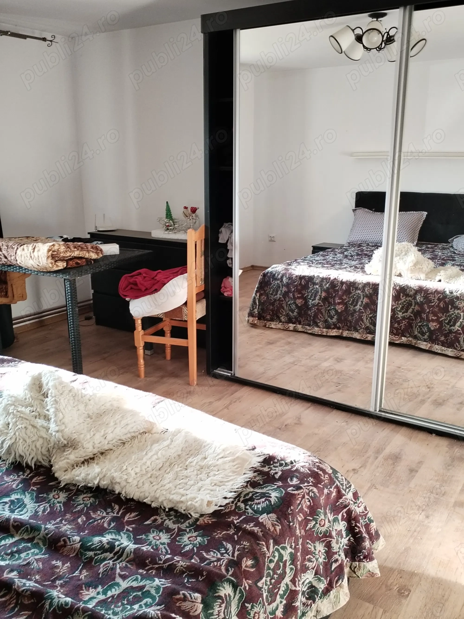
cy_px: 310
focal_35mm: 33
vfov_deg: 55.4
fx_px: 590
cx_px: 232
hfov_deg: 42.9
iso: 599
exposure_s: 1/33.3
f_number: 1.8
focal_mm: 4.75
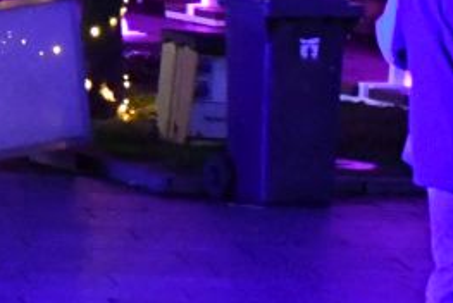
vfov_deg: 5.6
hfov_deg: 8.0
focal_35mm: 246
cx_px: -403
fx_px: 3099
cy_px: -96
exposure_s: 1/60
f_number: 4
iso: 8000
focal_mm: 30
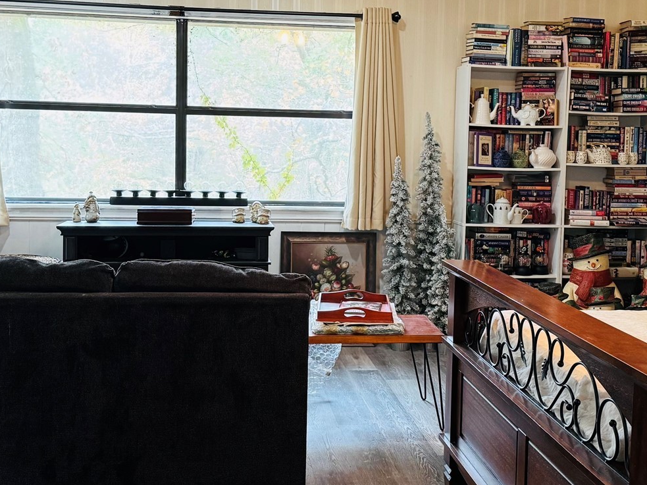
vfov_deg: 29.0
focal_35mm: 50
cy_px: 193
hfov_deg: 38.2
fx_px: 934
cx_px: 342
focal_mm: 6.76
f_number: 1.78
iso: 400
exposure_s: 1/60
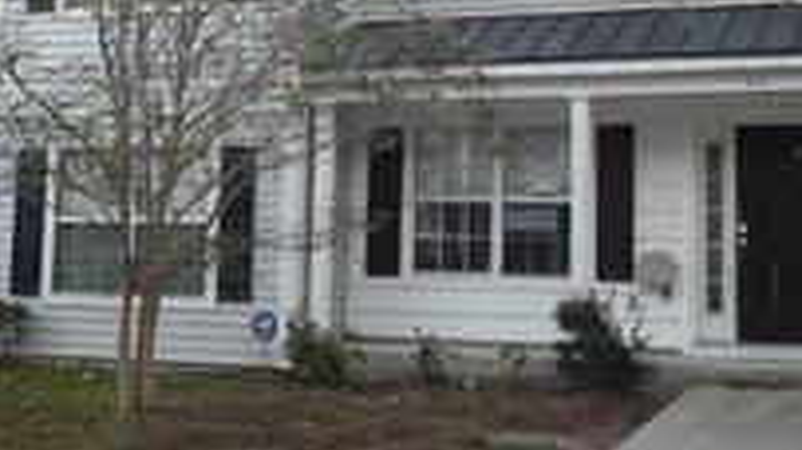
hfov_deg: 31.4
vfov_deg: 17.8
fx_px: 1424
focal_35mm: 67
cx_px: 419
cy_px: 83
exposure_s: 1/60
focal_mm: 6.4
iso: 1000
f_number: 3.5
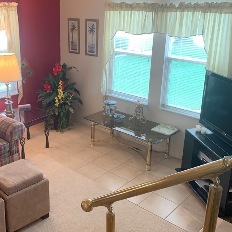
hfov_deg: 41.4
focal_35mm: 40
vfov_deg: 41.7
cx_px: 80
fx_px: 303
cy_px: 98
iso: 100
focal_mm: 4.25
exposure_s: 1/60
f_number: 1.8
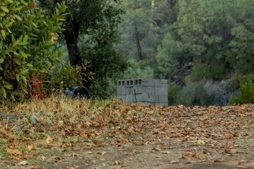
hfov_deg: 8.5
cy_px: -123
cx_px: 371
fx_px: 1680
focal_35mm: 238
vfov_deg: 5.7
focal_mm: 64
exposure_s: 1/800
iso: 640
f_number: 2.8
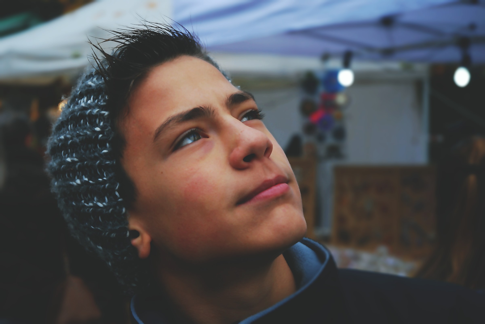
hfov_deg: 29.2
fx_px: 931
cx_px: 242
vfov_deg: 19.8
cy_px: 162
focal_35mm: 69
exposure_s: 1/80
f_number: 4.5
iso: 125
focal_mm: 46
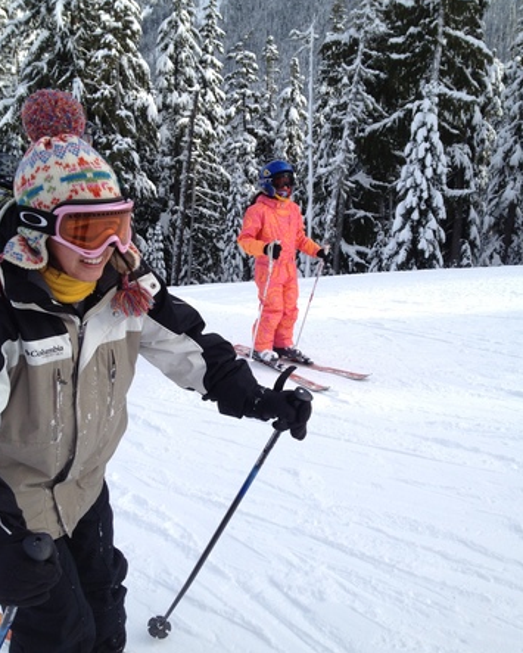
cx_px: 261
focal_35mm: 37
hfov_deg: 40.2
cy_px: 335
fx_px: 715
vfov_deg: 49.0
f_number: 2.4
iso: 64
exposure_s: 1/1126
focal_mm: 4.28
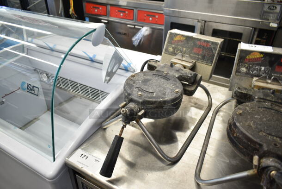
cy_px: 94
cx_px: 141
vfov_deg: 48.0
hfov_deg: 67.3
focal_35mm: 27
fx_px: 212
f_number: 3.5
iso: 400
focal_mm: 18
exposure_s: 1/30
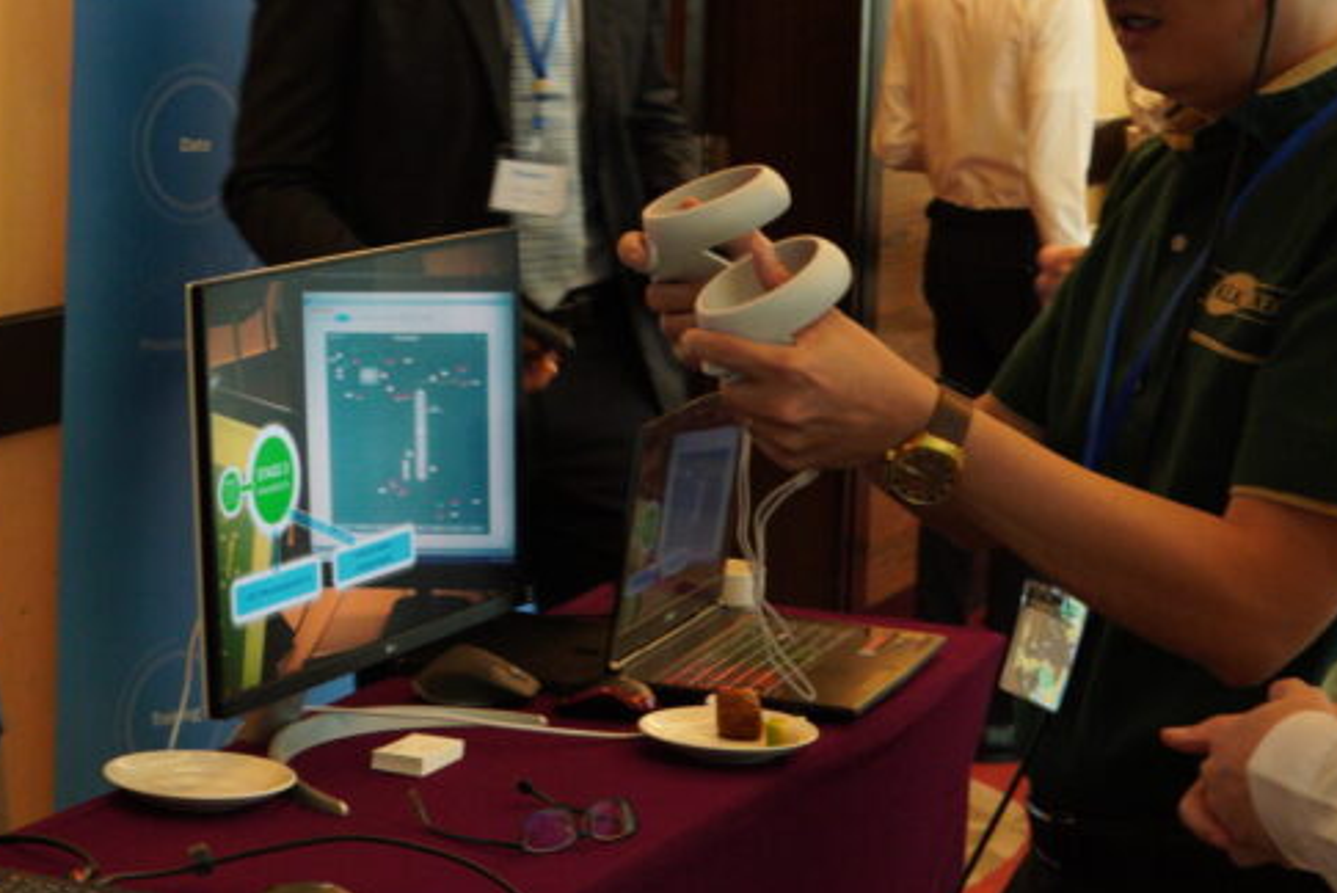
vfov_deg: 14.2
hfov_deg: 21.2
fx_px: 3530
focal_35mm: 95
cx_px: 267
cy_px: -10
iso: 1000
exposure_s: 1/50
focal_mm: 30
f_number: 5.6
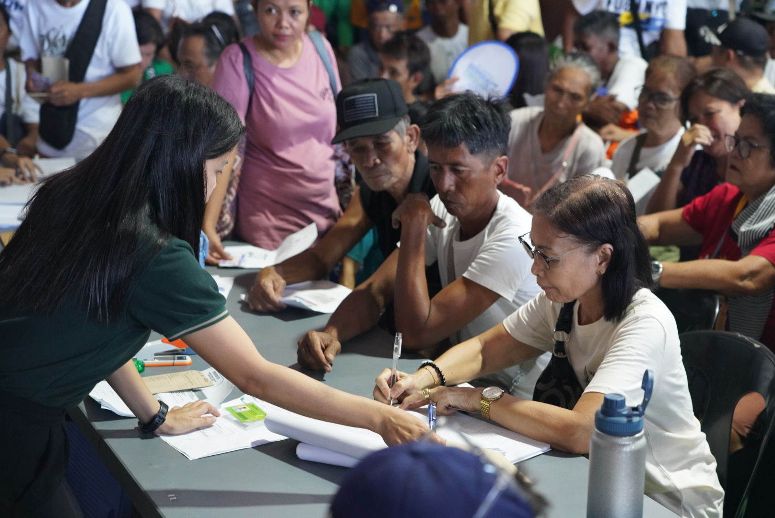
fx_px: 1185
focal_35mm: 55
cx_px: 388
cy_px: 259
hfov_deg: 36.2
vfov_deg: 24.7
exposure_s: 1/160
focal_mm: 55
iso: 5000
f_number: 4
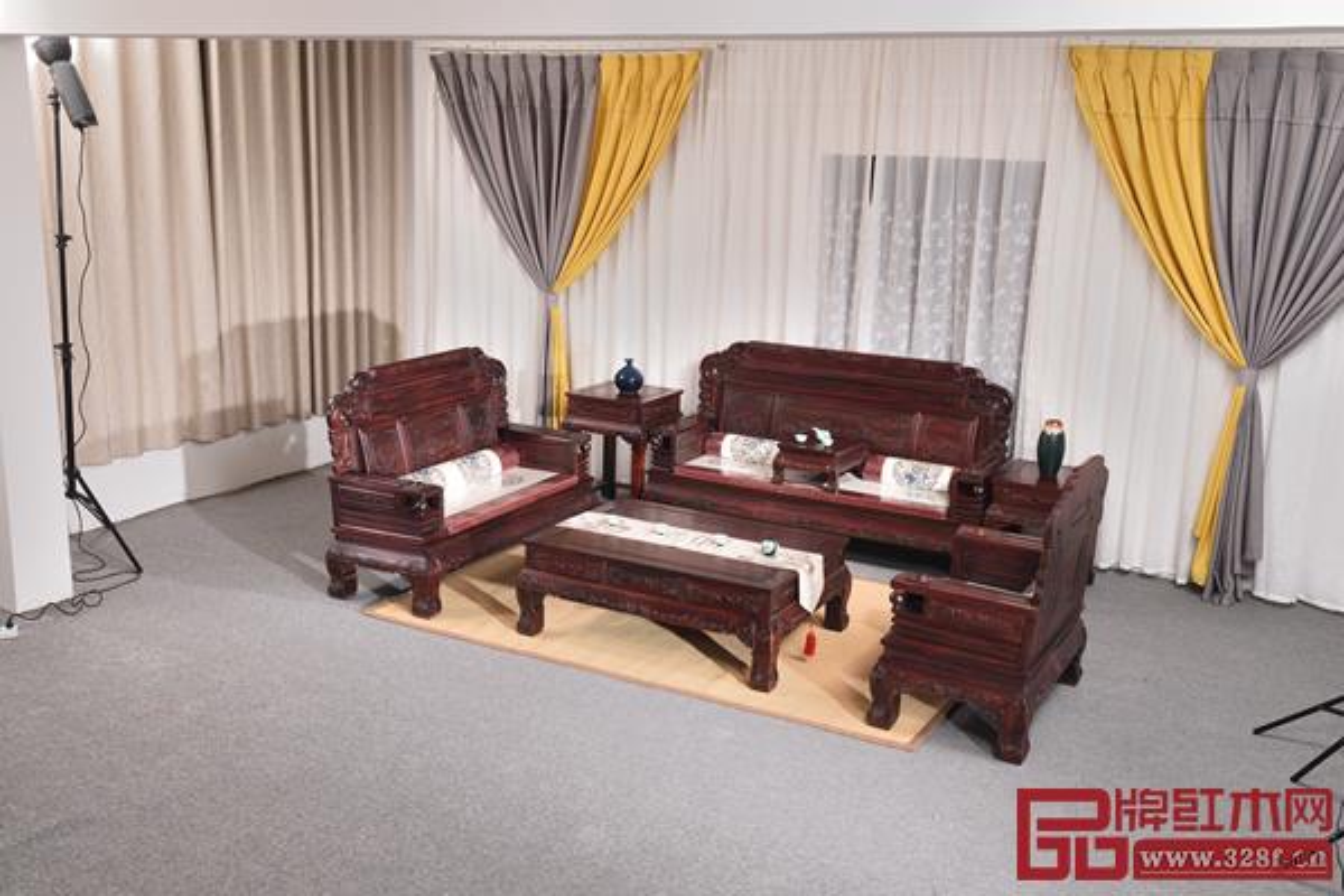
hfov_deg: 53.1
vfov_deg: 36.9
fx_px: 1344
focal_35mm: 36
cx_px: 672
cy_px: 448
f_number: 10
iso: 125
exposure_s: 1/125
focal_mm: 36
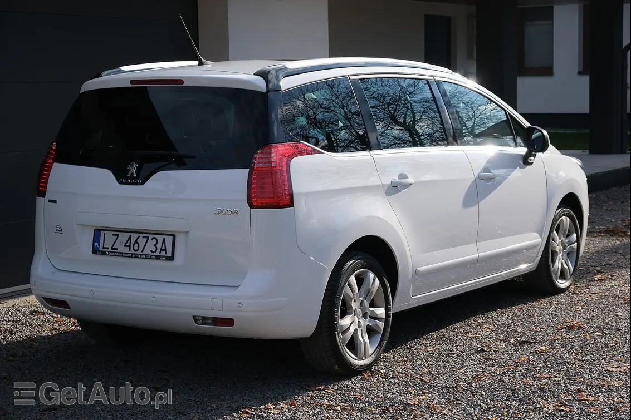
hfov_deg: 29.2
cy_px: 210
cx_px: 316
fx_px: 1209
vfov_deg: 19.7
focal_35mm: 69
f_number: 5.6
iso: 320
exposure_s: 1/800
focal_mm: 46.3
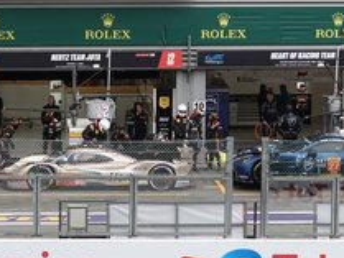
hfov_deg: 9.8
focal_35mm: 201
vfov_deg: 7.4
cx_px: 176
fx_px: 1999
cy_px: 140
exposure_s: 1/800
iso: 800
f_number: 3.5
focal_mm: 35.68
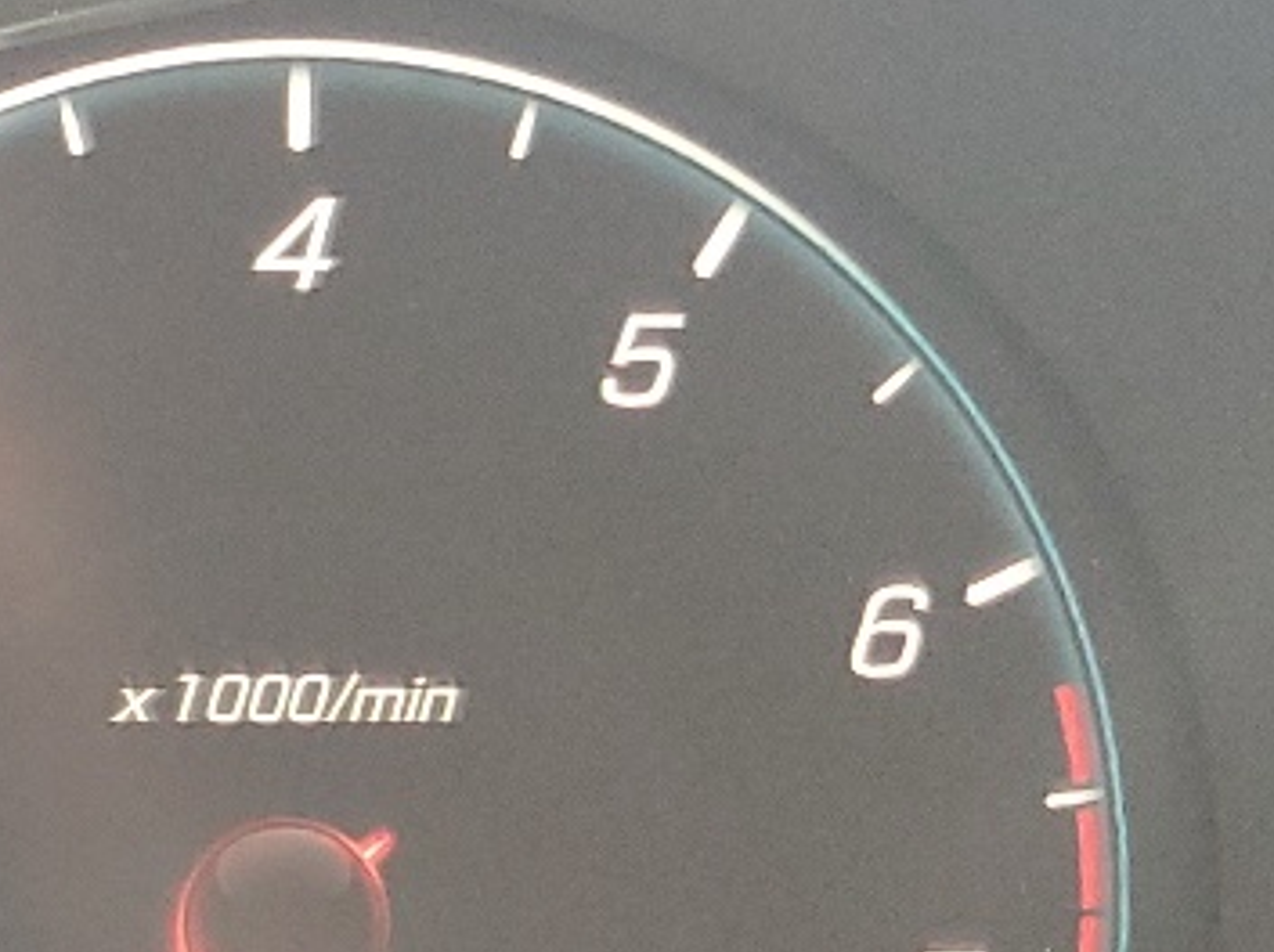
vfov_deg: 12.5
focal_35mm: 118
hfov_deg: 13.4
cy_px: 404
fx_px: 4338
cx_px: -1545
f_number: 1.5
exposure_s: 1/60.2
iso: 127
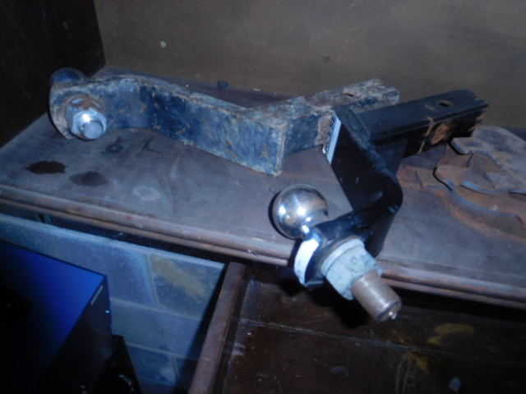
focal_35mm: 25
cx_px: 263
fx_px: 380
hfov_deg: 69.4
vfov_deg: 54.9
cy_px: 197
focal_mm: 4.5
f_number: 3.4
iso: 200
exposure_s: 1/30
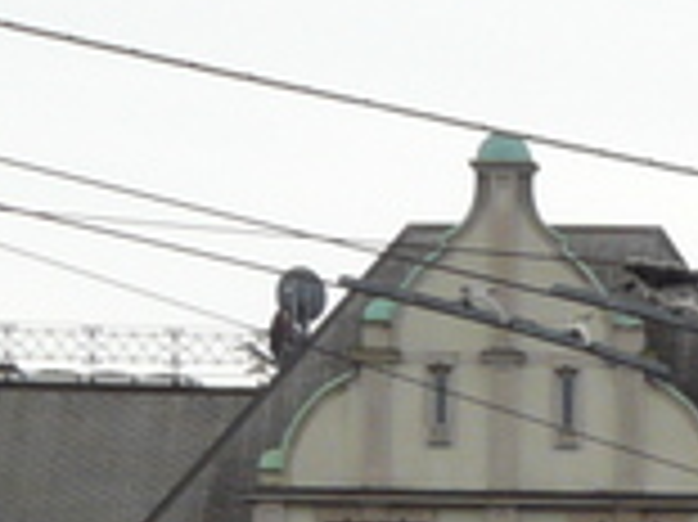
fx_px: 8724
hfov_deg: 4.4
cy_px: 1372
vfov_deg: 3.4
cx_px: 2157
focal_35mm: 433
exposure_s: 1/200
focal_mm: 11.1
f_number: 4
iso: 100
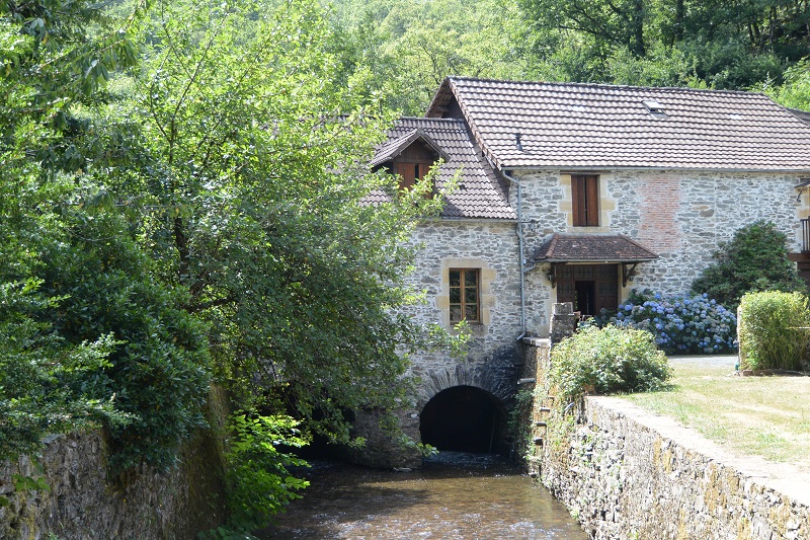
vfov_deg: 25.0
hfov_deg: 36.9
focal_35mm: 54
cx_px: 405
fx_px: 1215
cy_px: 270
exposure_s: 1/160
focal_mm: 20.3
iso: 200
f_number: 5
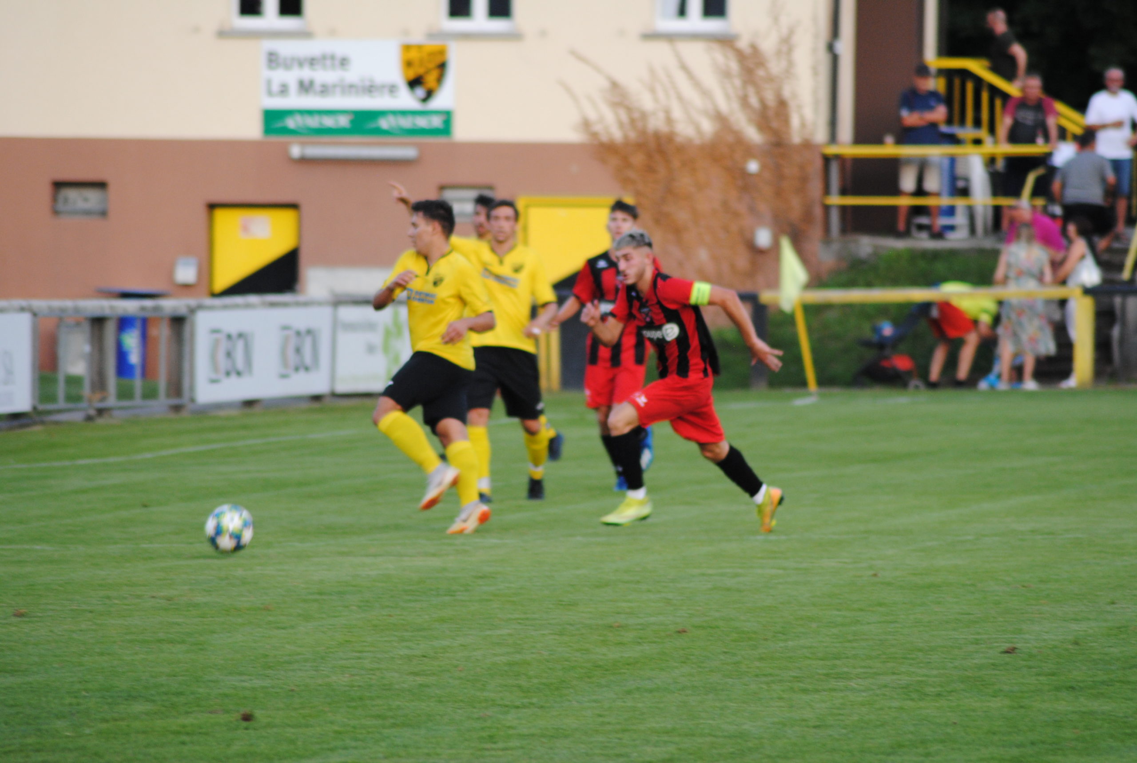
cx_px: 568
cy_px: 382
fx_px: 10443
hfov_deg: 6.2
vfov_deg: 4.2
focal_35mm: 330
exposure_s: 1/160
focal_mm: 220
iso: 400
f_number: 4.8
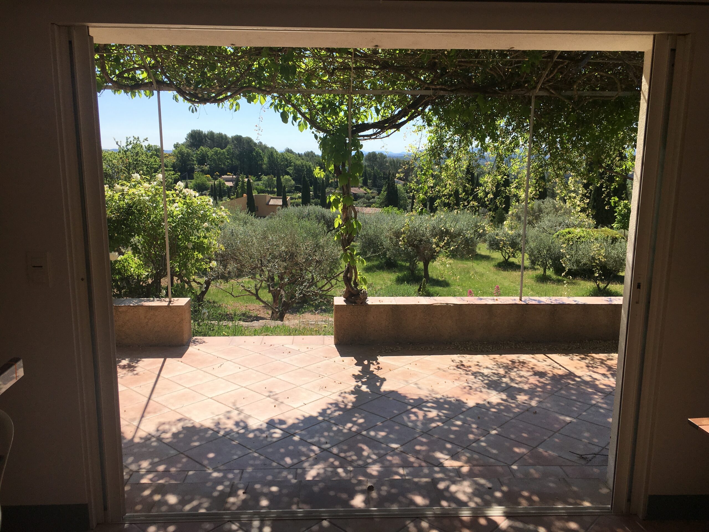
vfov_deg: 48.2
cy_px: 266
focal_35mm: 29
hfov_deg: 61.7
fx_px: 594
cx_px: 354
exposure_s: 1/1832
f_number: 2.2
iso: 25
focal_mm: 4.15
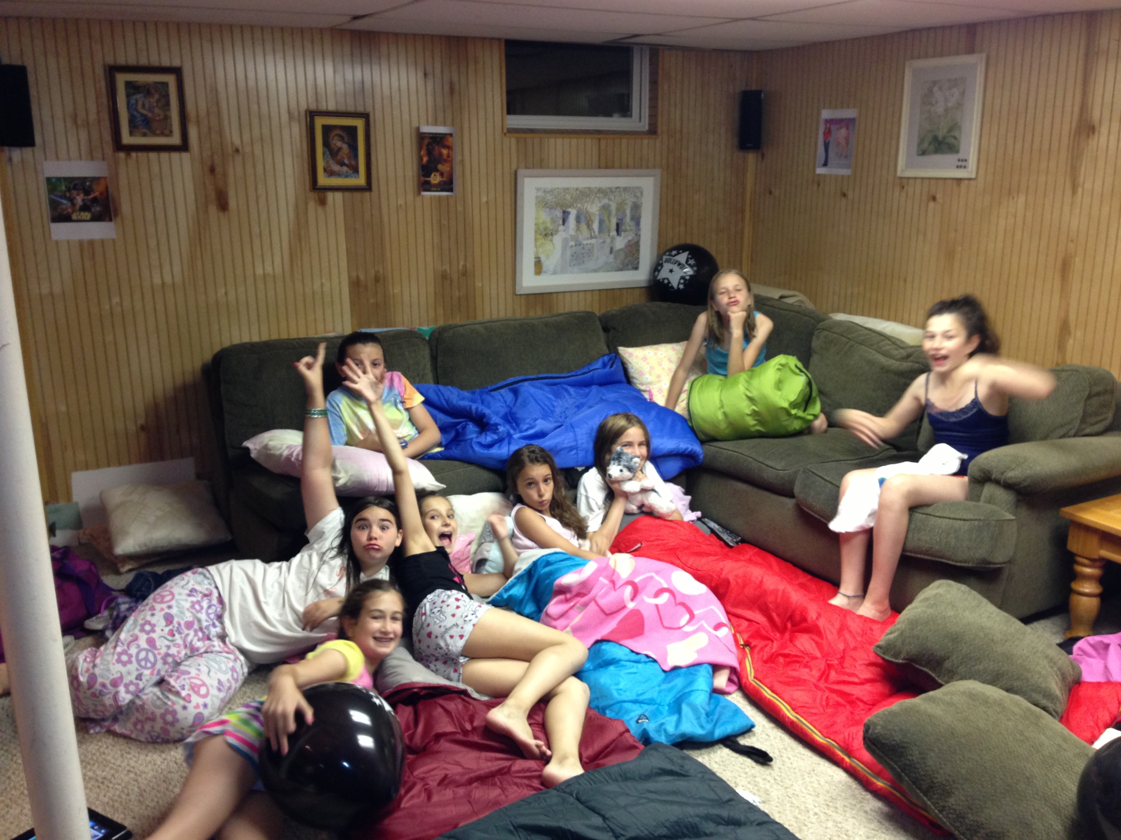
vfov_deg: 42.9
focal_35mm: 33
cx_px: 560
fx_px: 1069
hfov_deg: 55.4
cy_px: 420
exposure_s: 1/20
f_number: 2.4
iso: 160
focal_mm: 4.13
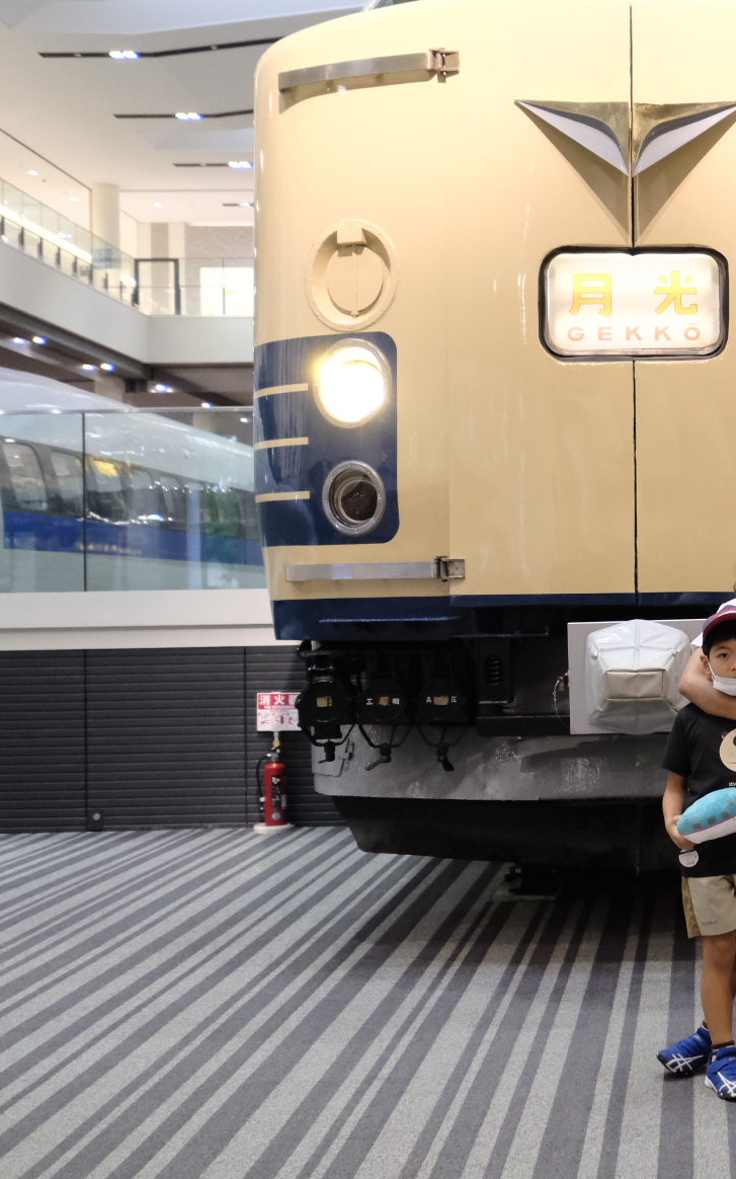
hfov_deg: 22.2
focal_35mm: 56
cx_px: 746
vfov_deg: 36.3
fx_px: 1798
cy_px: 581
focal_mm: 24
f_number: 4
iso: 4000
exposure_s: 1/100
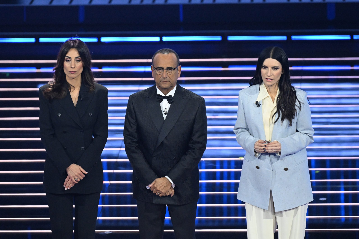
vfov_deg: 4.8
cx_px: 180
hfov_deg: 7.2
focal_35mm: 285
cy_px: 120
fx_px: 2841
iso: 4000
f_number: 3.2
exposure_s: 1/400
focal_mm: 190
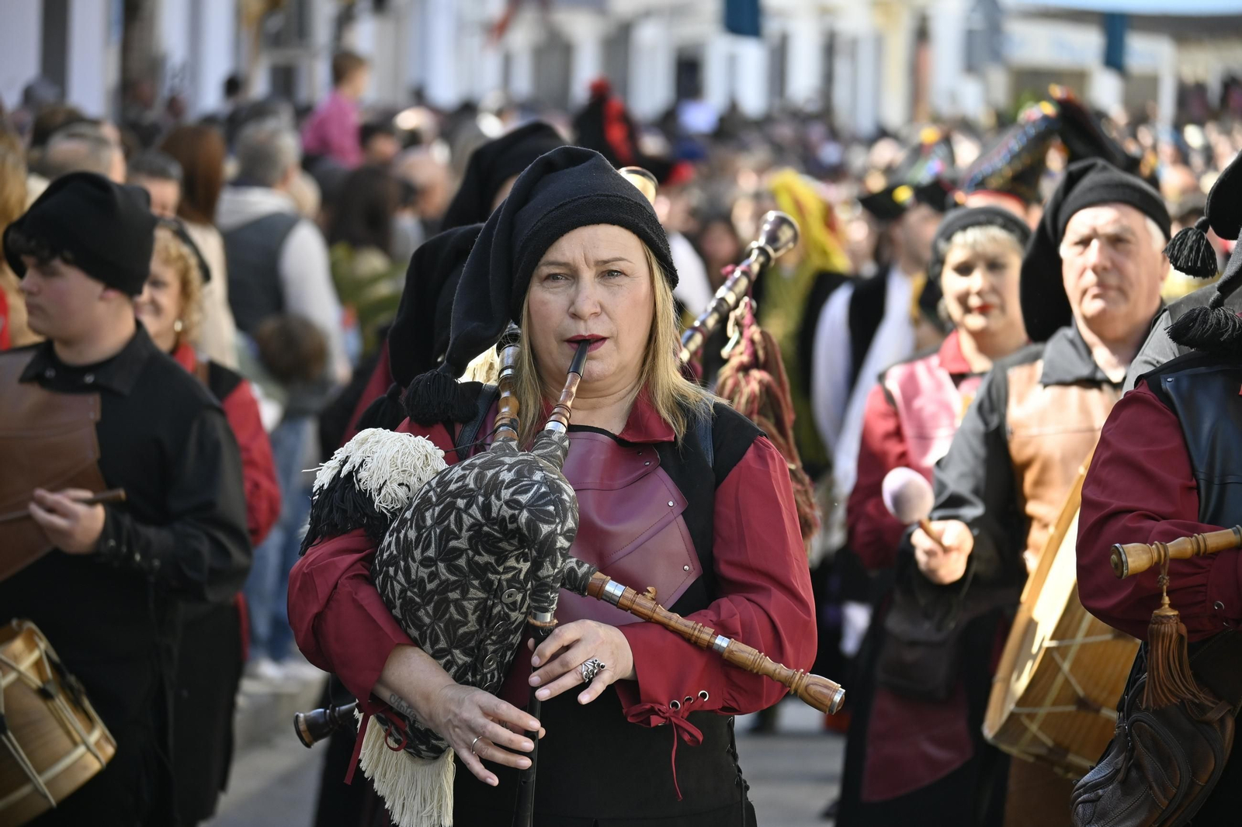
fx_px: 8278
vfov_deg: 5.7
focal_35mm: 240
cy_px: 414
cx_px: 621
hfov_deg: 8.6
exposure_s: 1/400
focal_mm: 160
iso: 320
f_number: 5.6
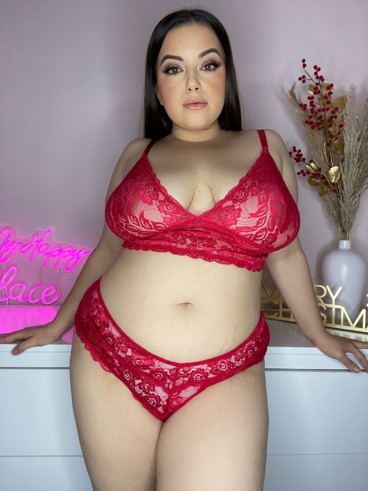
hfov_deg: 58.9
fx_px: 326
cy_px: 246
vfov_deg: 73.9
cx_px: 184
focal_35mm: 23
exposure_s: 1/99
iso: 100
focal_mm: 2.71
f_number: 2.2
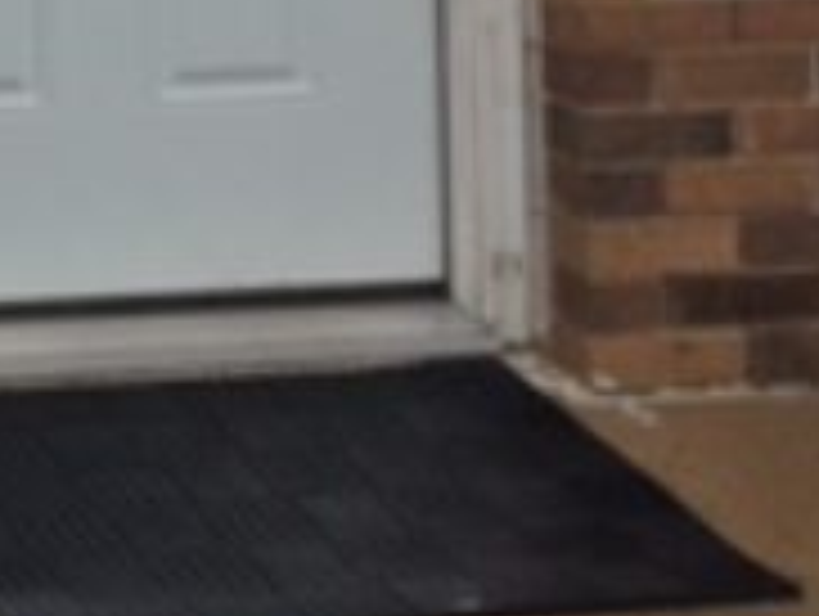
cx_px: -738
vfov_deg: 8.1
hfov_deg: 11.1
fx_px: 3862
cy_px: -1043
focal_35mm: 163
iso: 25
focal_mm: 4.15
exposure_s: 1/591
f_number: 2.2
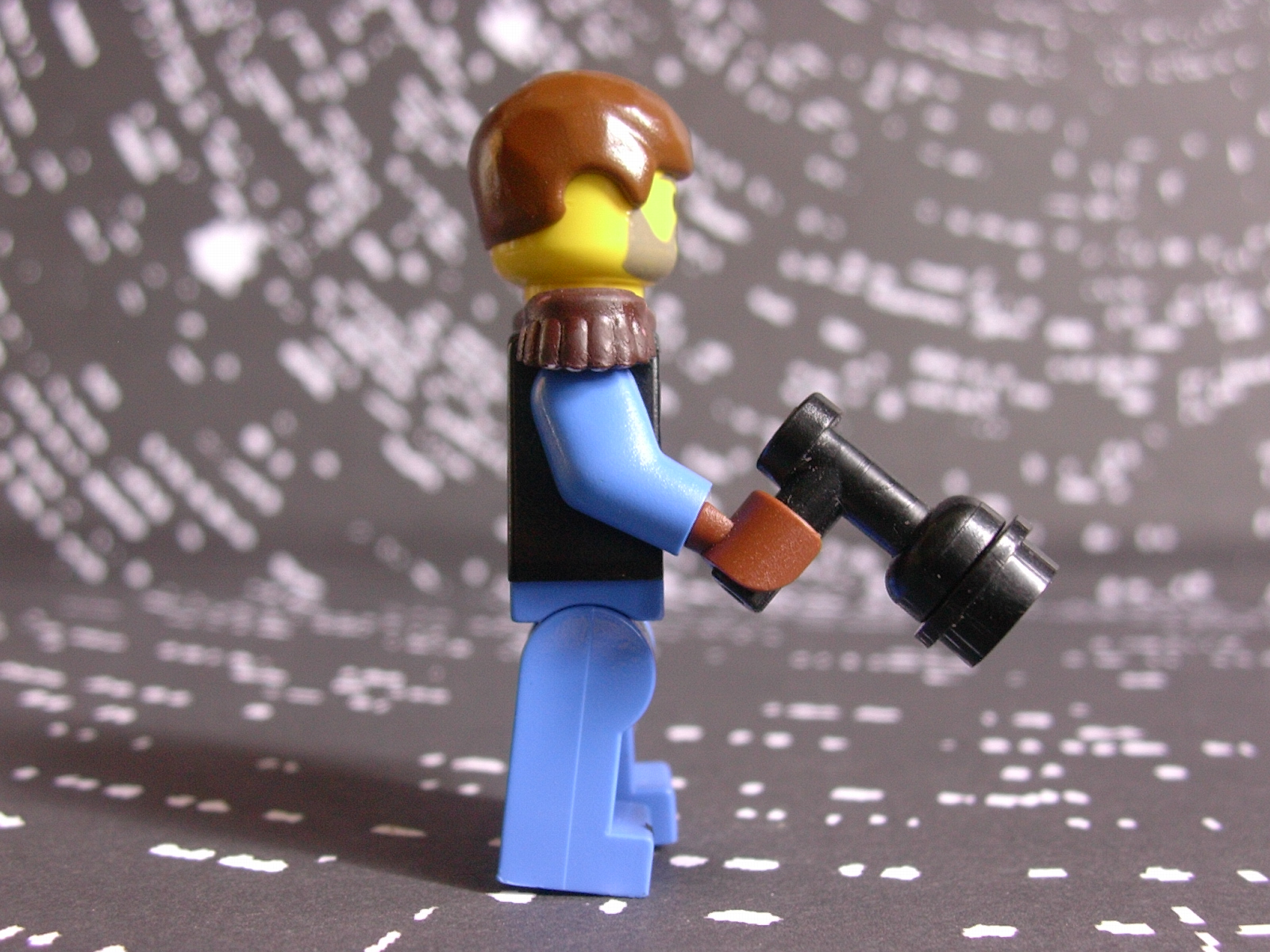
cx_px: 635
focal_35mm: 45
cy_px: 476
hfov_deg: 42.1
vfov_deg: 32.2
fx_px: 1651
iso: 70
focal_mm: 6.7
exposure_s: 1/9.2
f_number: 2.9
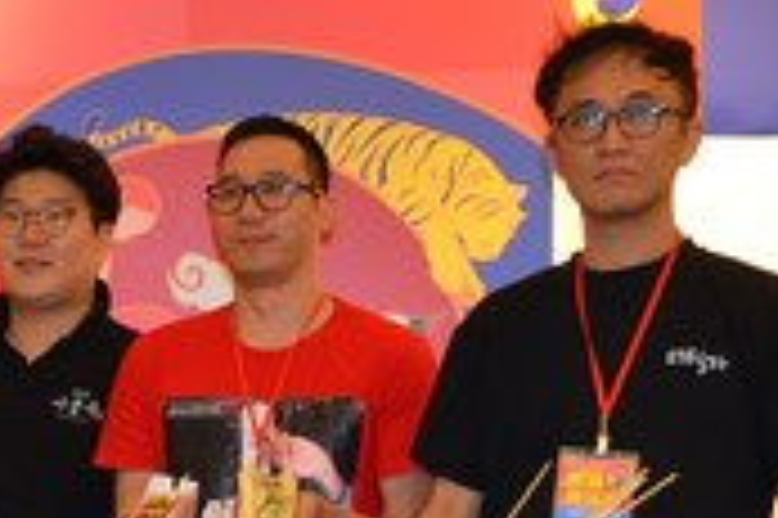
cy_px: 658
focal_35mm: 111
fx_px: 2397
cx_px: -108
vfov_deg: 12.0
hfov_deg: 17.7
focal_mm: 20
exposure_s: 1/60
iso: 720
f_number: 3.8
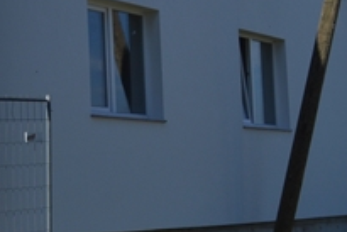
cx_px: -247
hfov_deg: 15.4
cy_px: 36
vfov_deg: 11.7
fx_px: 1129
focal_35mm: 117
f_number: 9
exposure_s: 1/320
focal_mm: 20
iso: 100
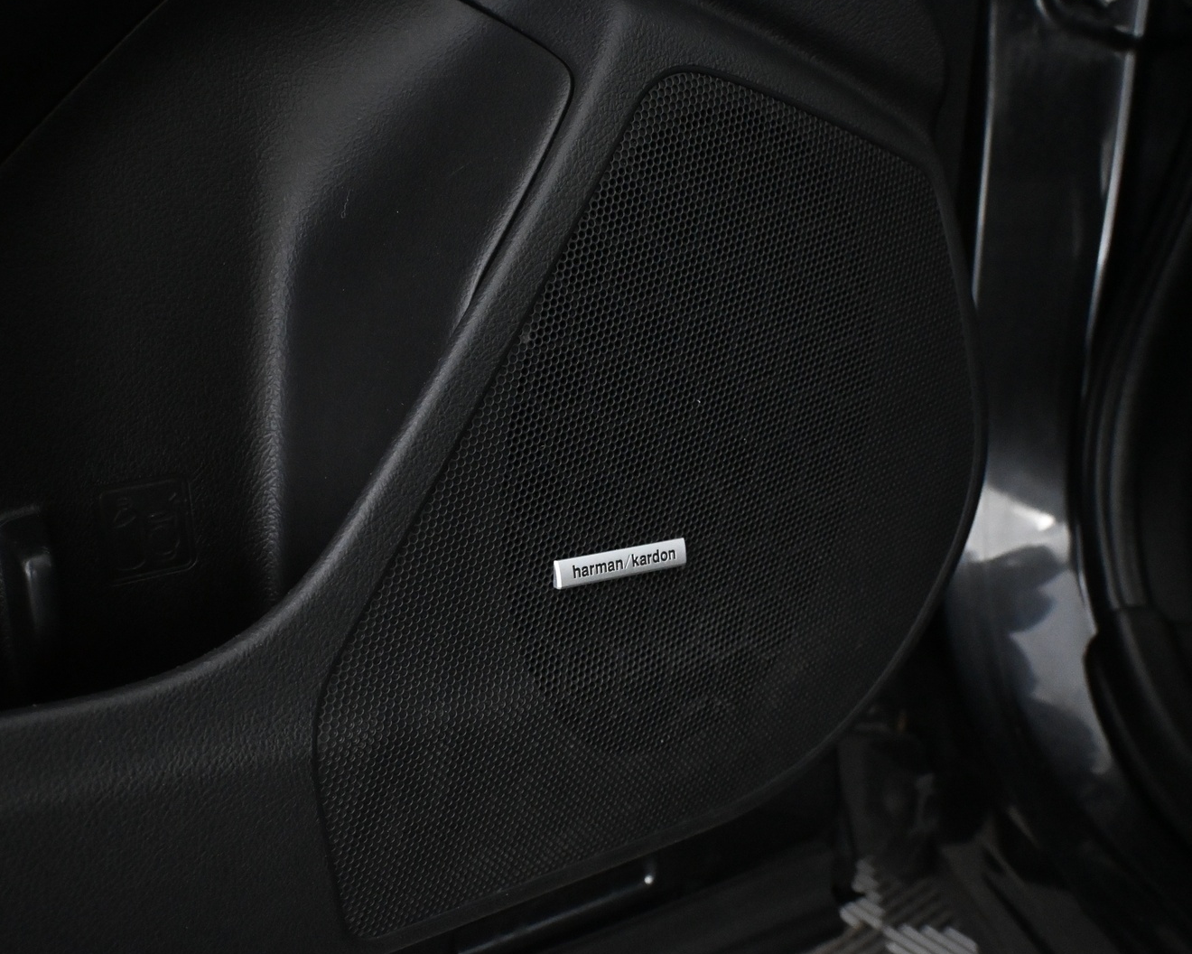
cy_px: 478
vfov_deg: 38.4
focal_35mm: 39
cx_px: 580
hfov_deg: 47.0
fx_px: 1371
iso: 6400
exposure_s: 1/60
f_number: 4
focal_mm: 22.5
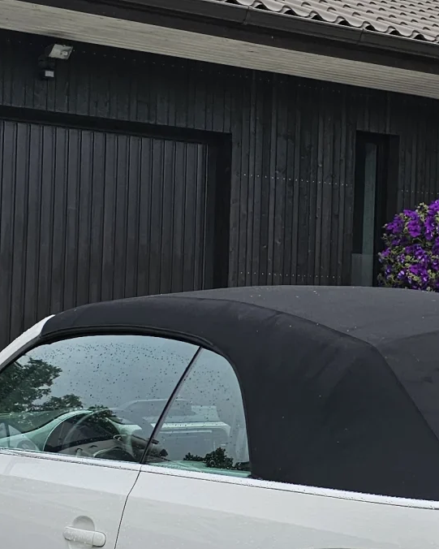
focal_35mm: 85
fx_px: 1380
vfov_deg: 22.5
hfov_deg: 17.8
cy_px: 259
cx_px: 392
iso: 20
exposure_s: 1/1123
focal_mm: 6.3
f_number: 1.7
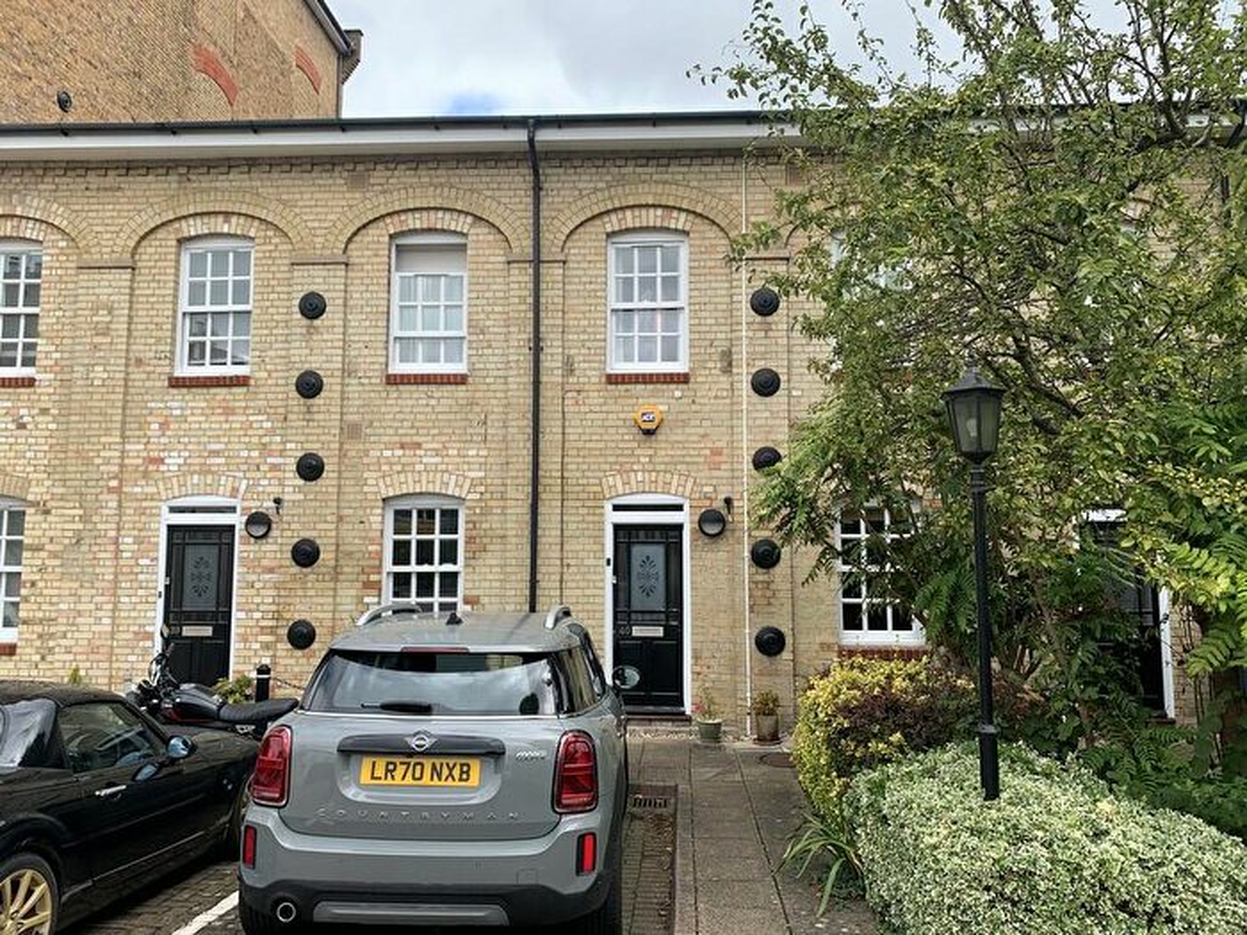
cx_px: 624
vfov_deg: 53.1
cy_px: 468
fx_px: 937
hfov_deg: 67.3
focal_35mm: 26
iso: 25
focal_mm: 4.25
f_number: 1.8
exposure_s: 1/656
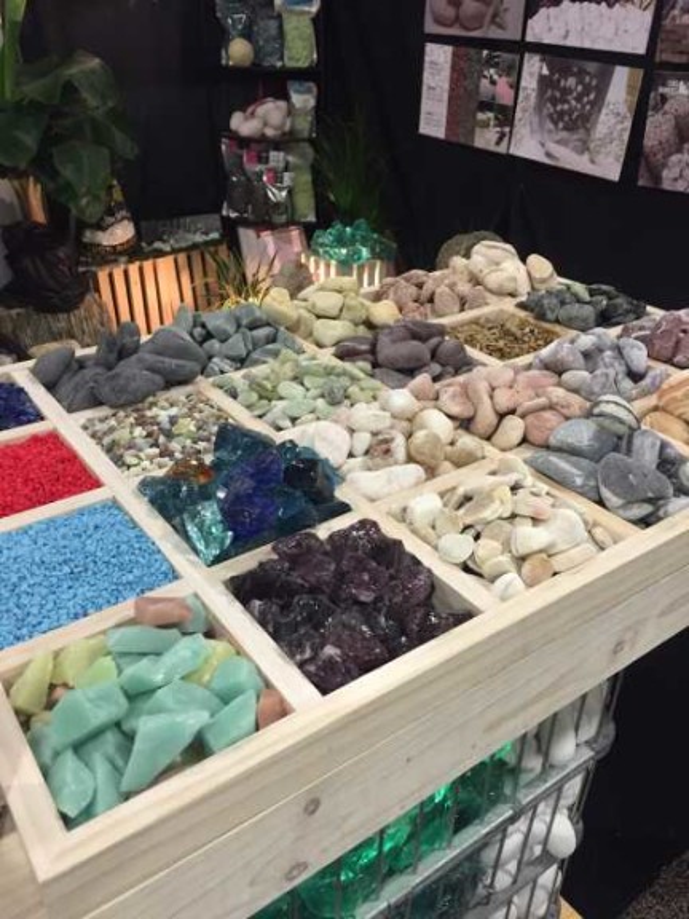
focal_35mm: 29
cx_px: 344
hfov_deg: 48.2
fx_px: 770
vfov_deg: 61.7
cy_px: 460
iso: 125
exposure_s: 1/30
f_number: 2.2
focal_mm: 4.15
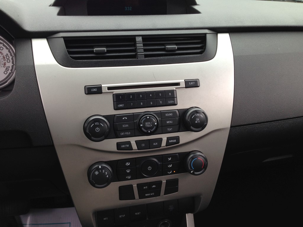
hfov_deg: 55.4
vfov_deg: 42.9
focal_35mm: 33
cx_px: 152
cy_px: 114
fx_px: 289
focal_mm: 4.12
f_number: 2.4
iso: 50
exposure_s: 1/133
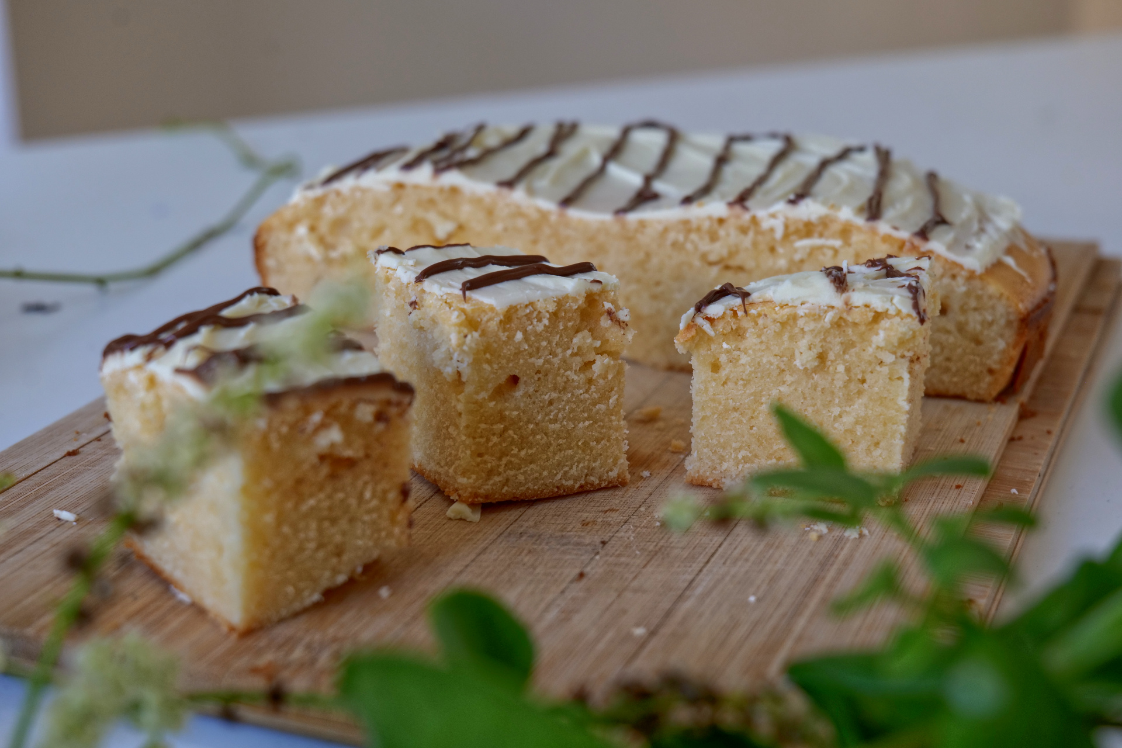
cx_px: 561
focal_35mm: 60
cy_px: 374
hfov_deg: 33.4
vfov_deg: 22.6
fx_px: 1870
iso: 1250
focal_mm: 60
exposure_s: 1/100
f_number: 7.1
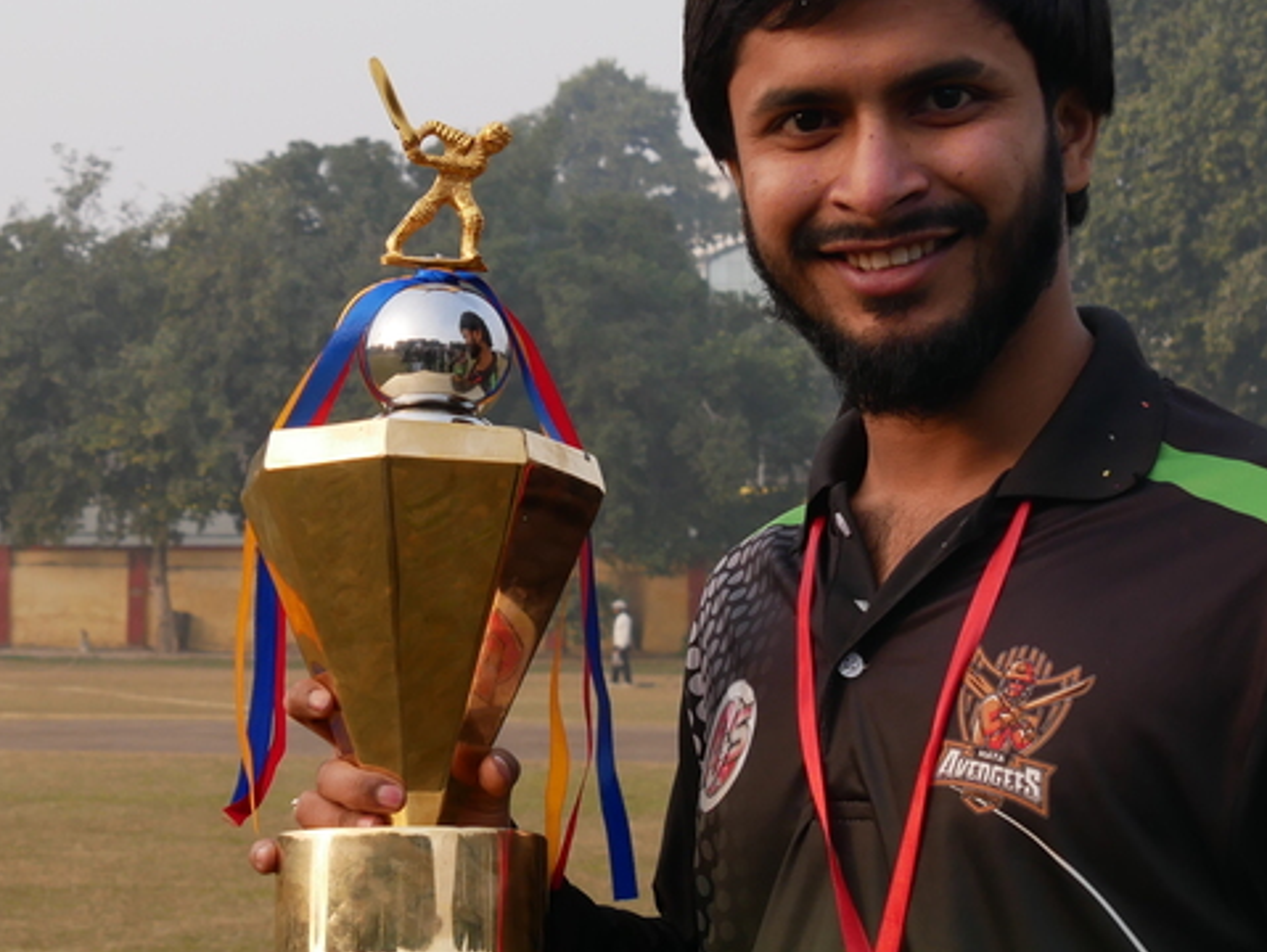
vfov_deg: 12.9
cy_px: 566
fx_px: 4212
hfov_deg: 17.1
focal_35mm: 115
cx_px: 688
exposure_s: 1/200
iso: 200
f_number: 6.3
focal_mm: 24
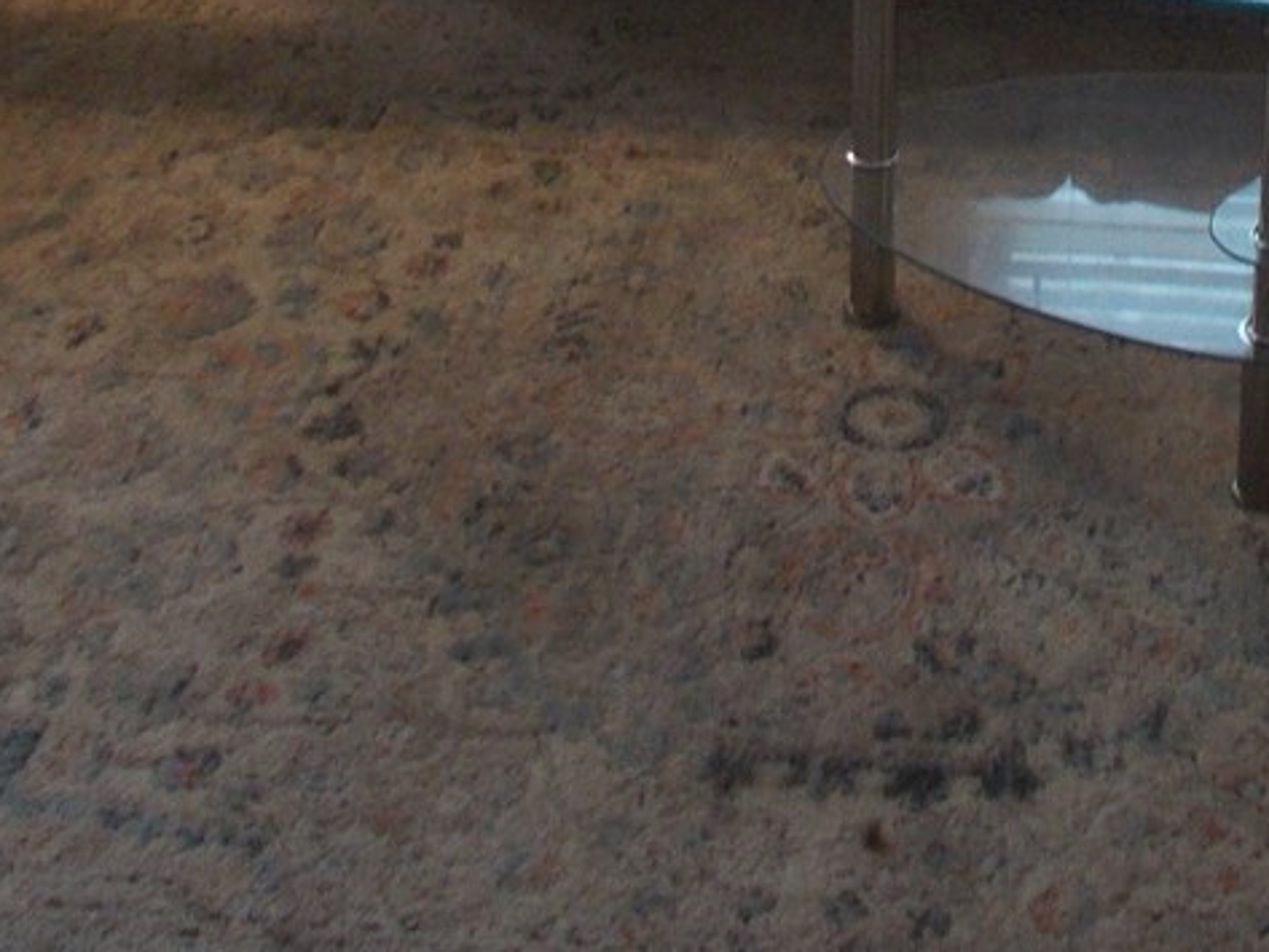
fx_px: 3227
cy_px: -636
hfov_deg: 22.0
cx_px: 1019
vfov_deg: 15.1
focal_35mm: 88
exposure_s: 1/25
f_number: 3.2
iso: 140
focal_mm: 4.6
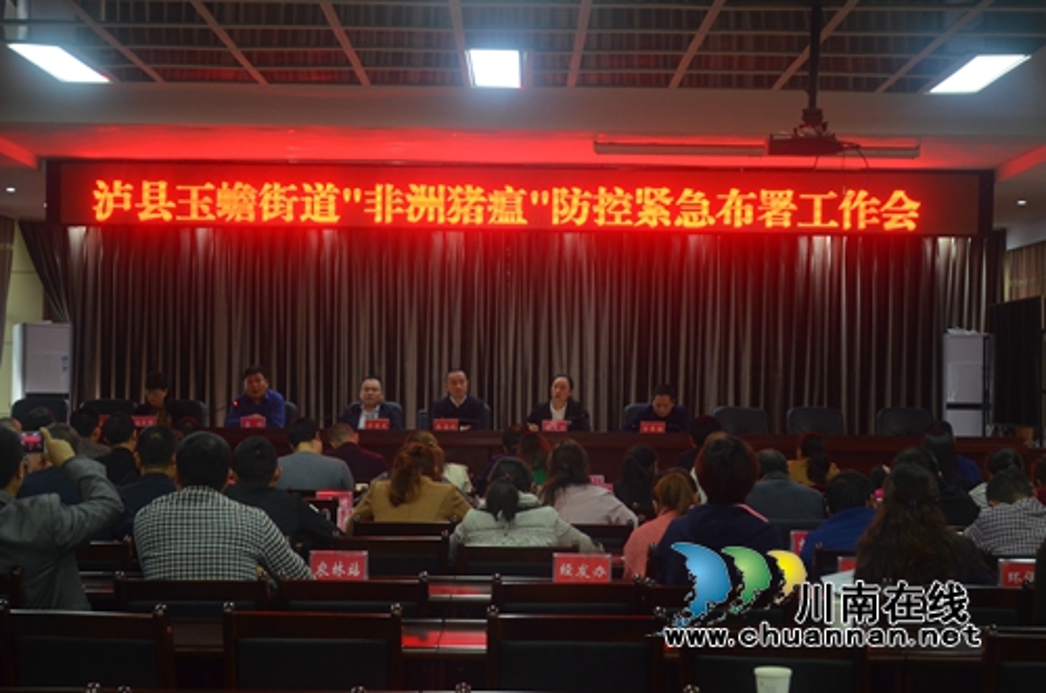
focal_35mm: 63
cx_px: 523
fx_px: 1826
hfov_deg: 32.0
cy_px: 346
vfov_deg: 21.5
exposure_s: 1/50
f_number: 5.3
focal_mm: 42
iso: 800
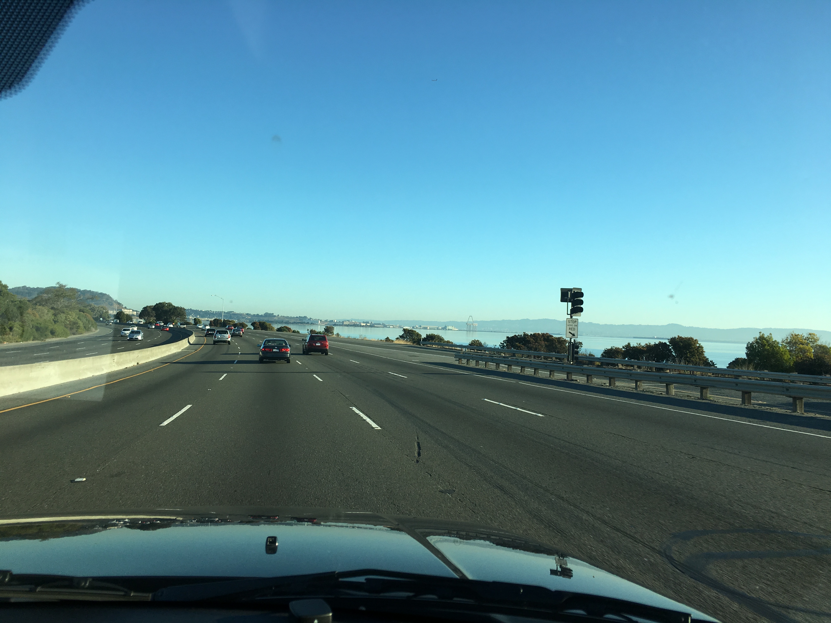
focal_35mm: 29
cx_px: 416
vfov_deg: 48.2
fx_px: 696
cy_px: 312
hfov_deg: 61.7
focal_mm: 4.15
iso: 25
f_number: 2.2
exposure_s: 1/845
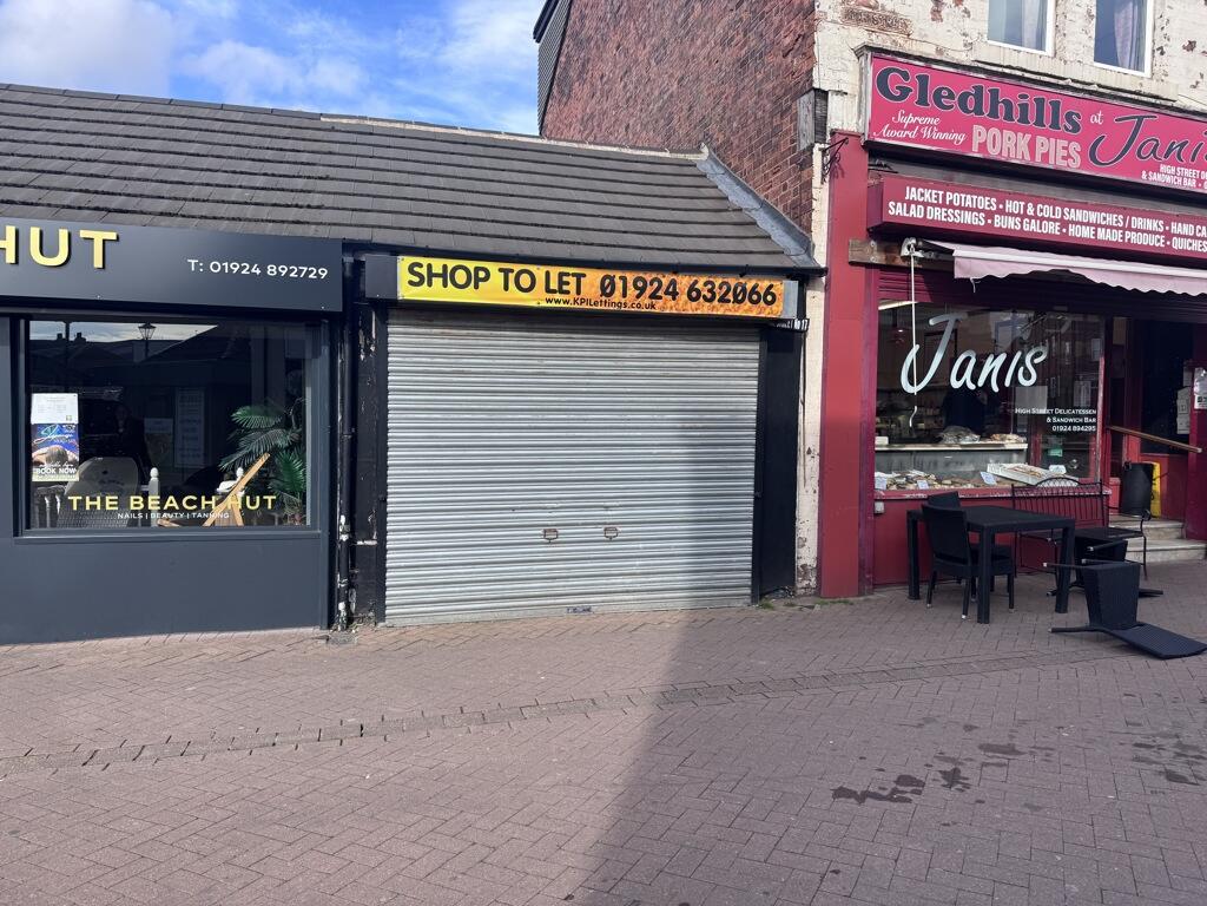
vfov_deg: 56.8
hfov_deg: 71.6
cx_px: 604
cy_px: 453
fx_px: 837
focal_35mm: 24
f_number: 1.78
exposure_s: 1/2174
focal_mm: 6.76
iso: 80
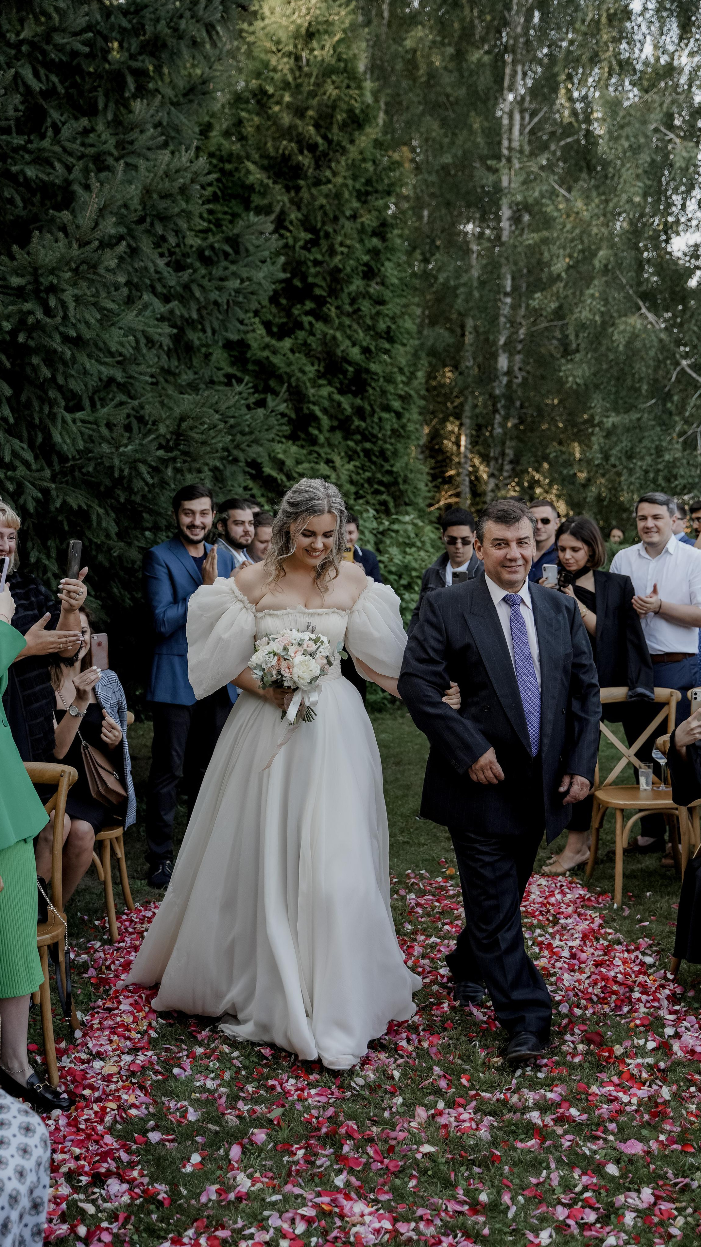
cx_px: 339
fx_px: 1256
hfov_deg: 31.2
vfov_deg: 52.8
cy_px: 626
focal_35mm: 38
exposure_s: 1/800
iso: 400
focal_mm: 36
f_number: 2.8
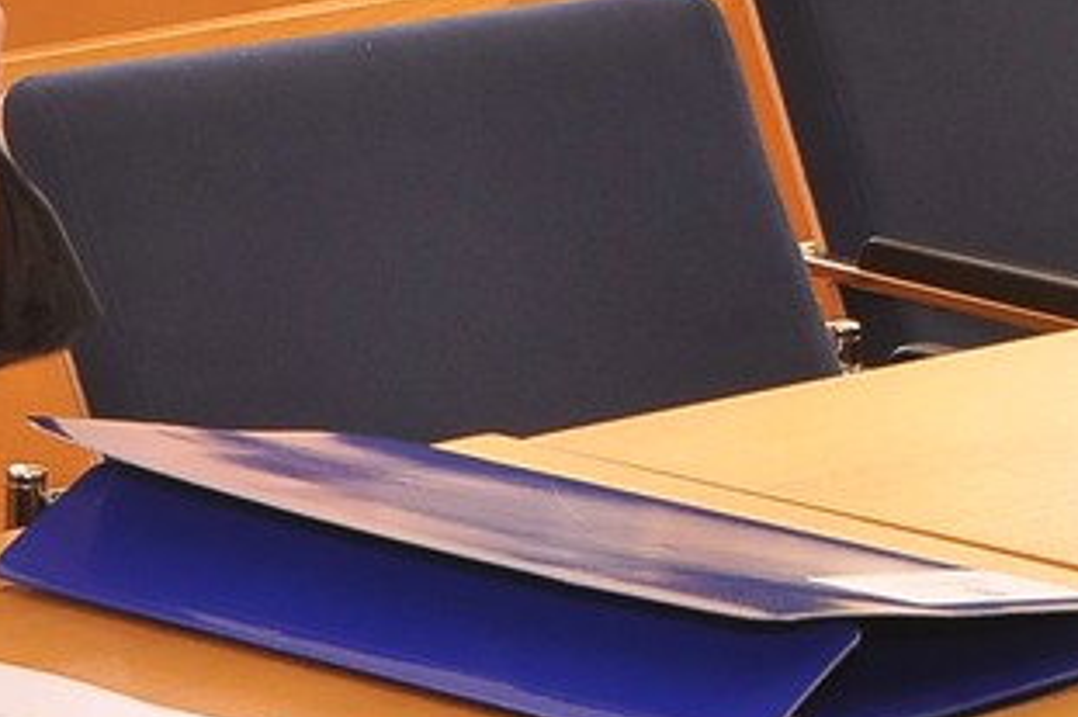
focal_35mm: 217
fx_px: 6494
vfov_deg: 6.3
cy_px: 246
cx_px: -652
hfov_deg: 9.2
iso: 1000
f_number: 8
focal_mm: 44
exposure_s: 1/80
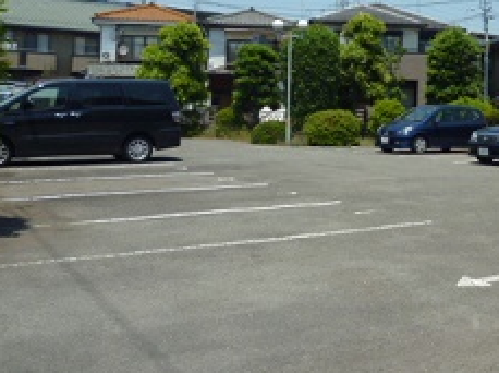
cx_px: 370
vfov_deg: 28.9
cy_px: 70
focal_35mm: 49
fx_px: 705
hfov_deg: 38.0
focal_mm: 4.4
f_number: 4
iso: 100
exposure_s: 1/800
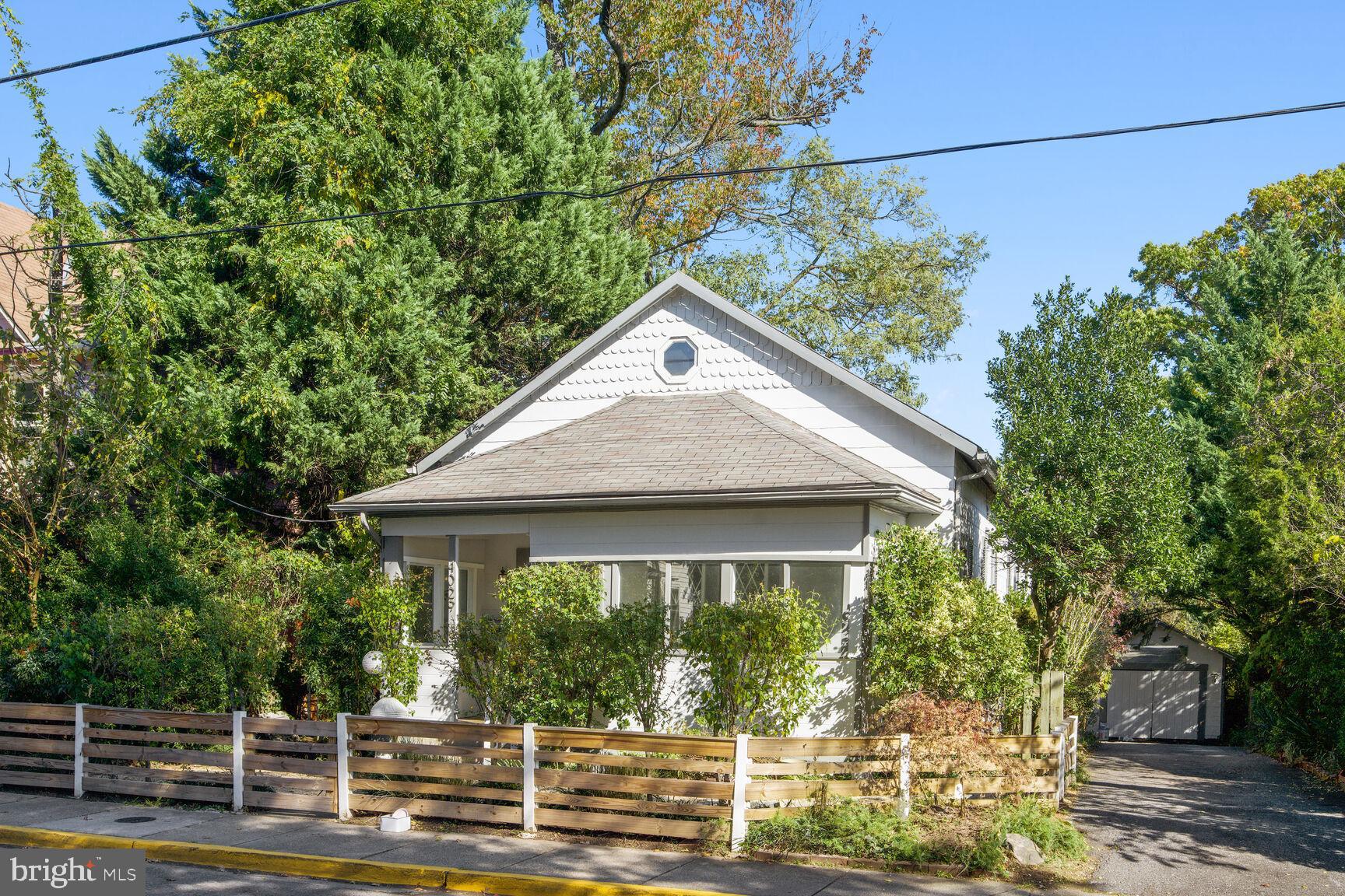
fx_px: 1121
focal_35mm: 30
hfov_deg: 61.9
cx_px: 672
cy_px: 448
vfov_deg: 43.6
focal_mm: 30
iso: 200
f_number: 9
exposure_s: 1/250
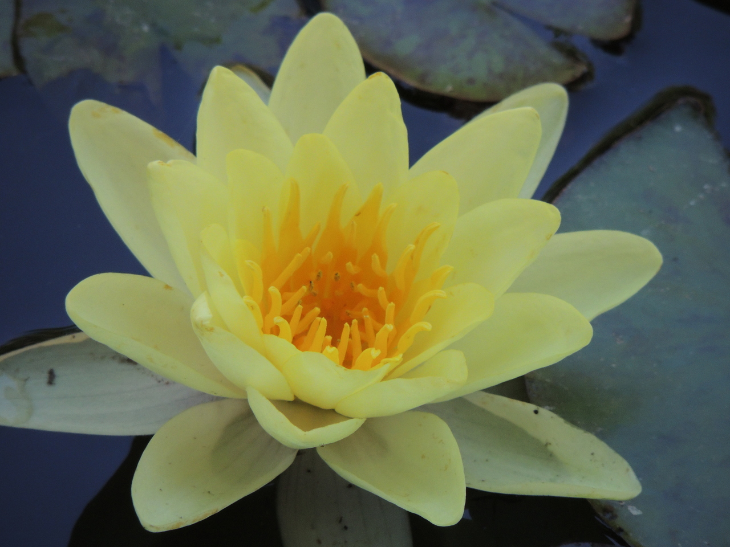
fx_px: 21089
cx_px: 365
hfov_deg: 2.0
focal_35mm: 1000
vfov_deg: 1.5
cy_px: 274
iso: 400
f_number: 5.9
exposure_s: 1/320
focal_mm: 180
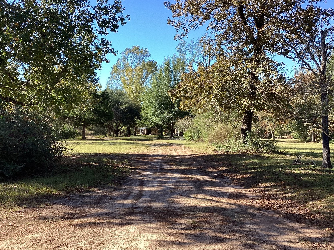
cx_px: 163
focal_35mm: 38
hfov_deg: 49.0
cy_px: 128
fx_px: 367
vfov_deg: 37.7
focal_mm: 3.3
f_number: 2.4
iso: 25
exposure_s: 1/445
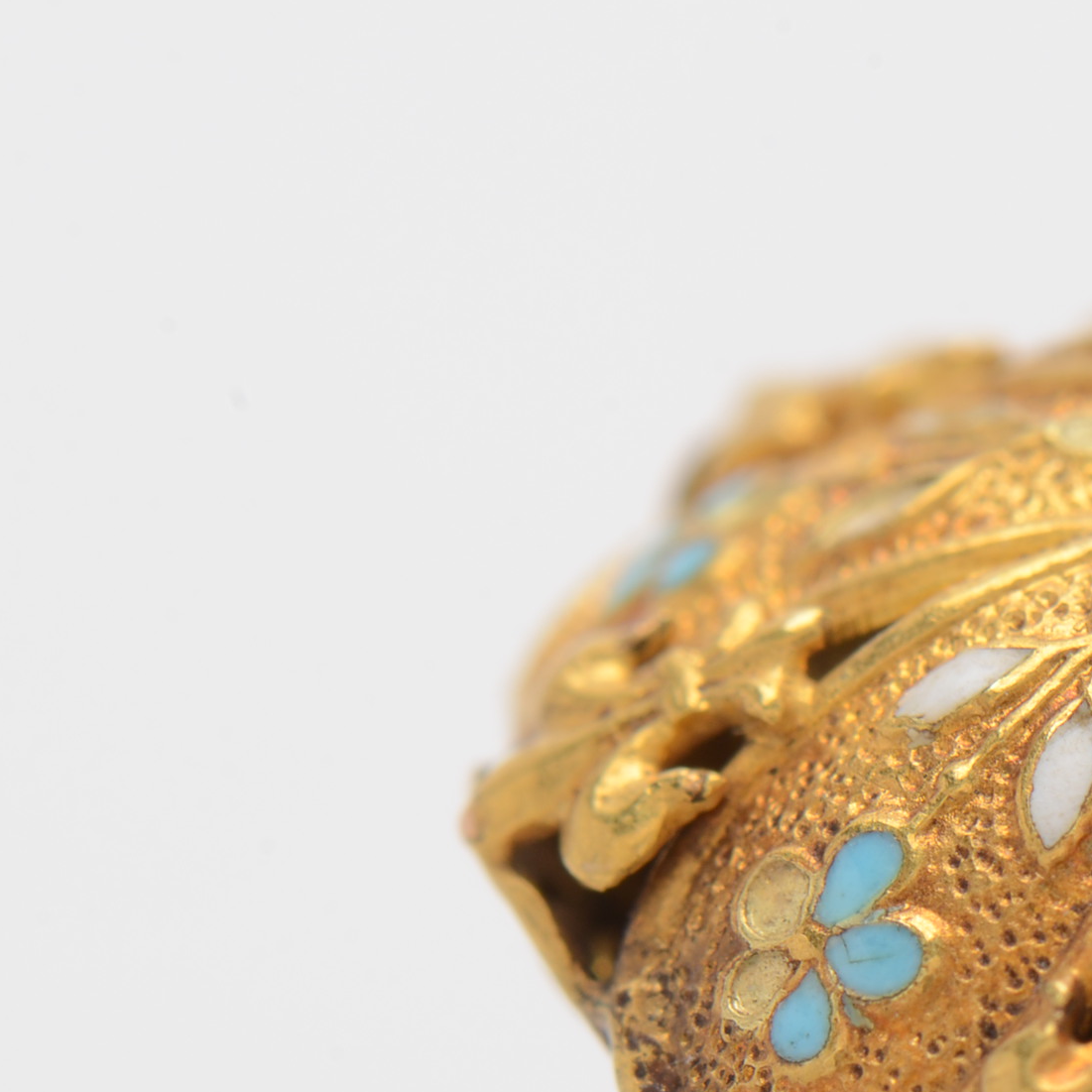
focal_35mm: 242
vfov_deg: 7.2
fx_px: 8635
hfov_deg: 7.2
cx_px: 844
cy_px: 797
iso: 200
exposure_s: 1/125
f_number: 18
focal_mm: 85
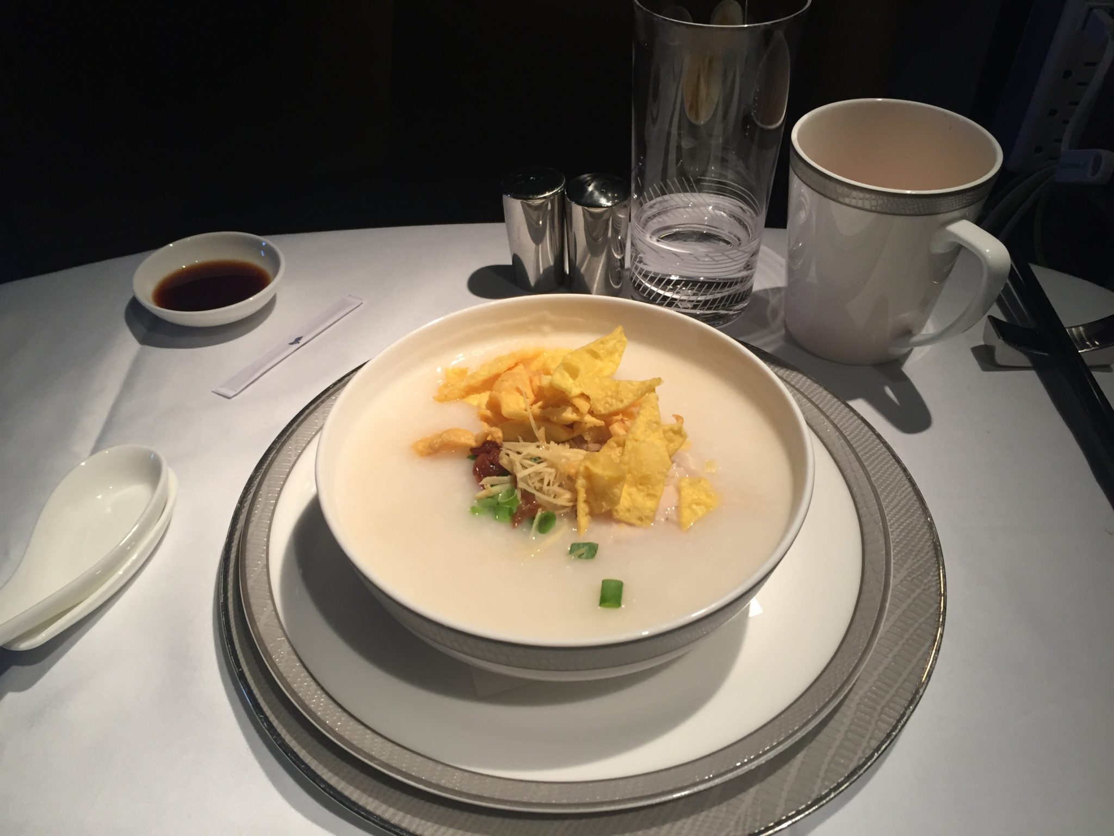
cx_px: 557
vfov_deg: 48.2
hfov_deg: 61.7
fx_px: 933
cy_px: 418
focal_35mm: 29
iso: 125
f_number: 2.2
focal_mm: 4.15
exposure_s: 1/33
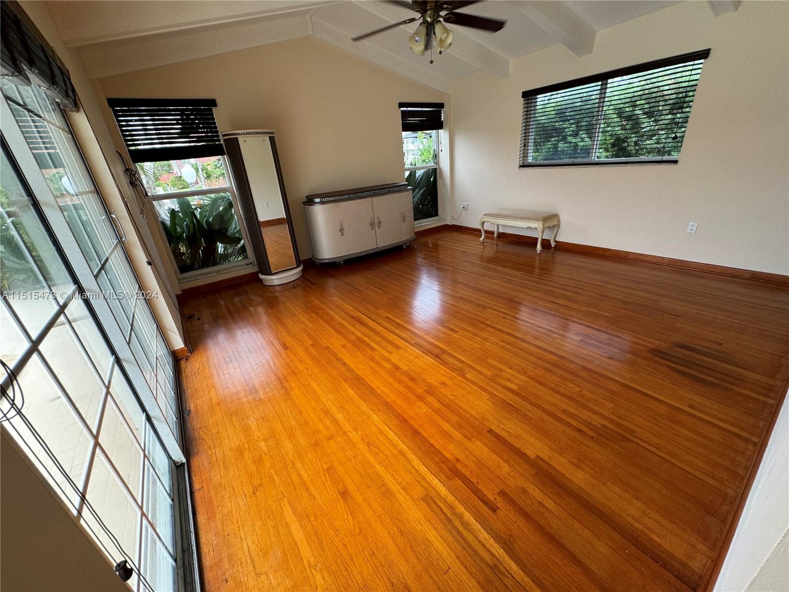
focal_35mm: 14
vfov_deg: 85.7
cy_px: 296
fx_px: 319
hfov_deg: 102.1
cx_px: 394
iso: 100
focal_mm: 2.22
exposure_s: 1/99
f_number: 2.2
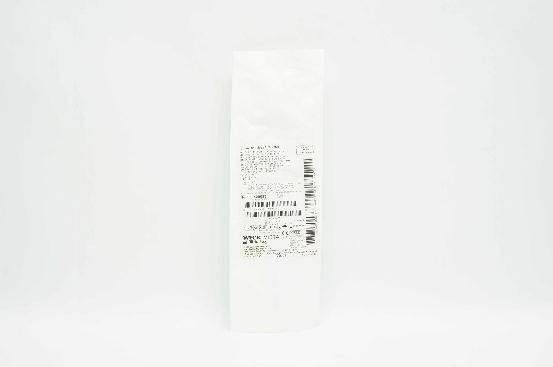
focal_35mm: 39
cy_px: 184
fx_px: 598
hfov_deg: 49.6
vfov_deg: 34.1
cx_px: 276
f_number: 9
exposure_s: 1/25
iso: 400
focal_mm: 26
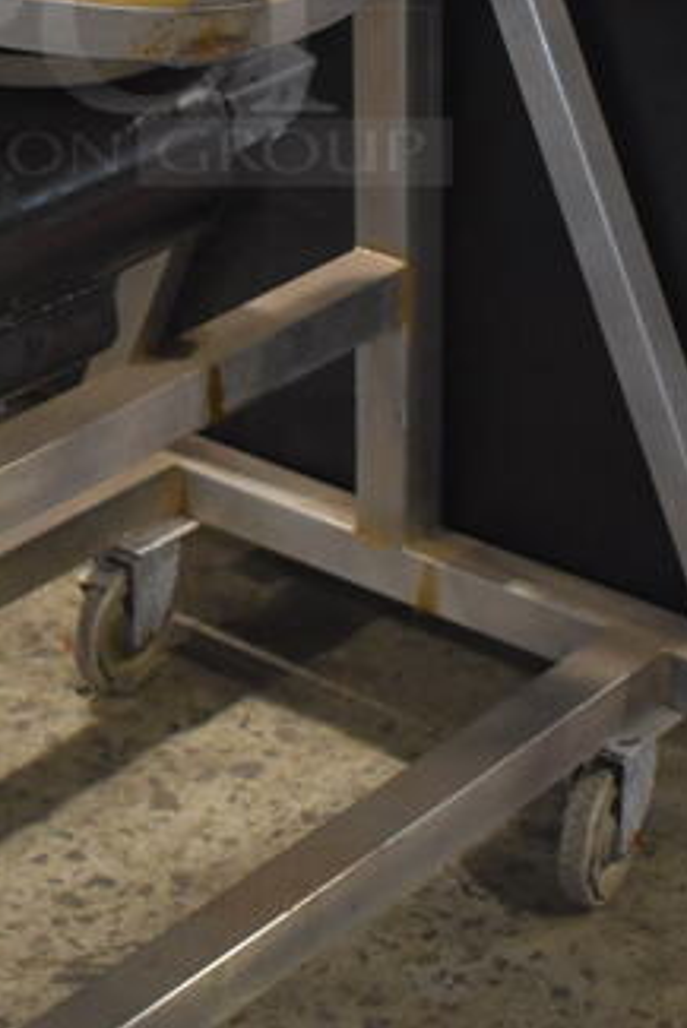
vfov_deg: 18.9
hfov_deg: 12.9
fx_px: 3014
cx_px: 101
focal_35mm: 105
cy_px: 21
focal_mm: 25
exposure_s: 1/125
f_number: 4
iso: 2000
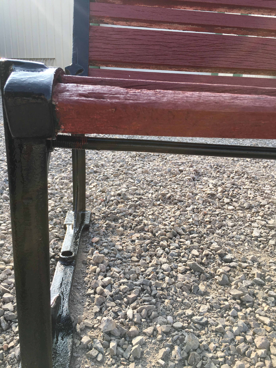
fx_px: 308
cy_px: 184
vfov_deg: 61.7
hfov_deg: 48.2
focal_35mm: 29
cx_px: 138
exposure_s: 1/493
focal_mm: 4.15
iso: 25
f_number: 2.2
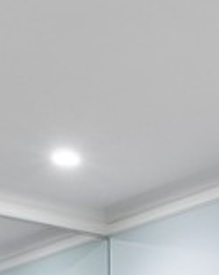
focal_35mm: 92
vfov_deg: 18.0
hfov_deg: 16.2
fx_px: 746
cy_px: 443
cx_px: 248
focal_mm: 16.5
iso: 200
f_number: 9.5
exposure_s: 1/2
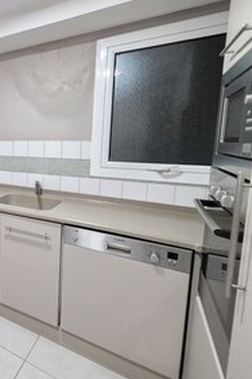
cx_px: -36
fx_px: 231
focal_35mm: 22
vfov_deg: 78.4
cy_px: 171
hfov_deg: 42.4
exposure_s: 1/50
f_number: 1.9
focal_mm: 2.2
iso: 640
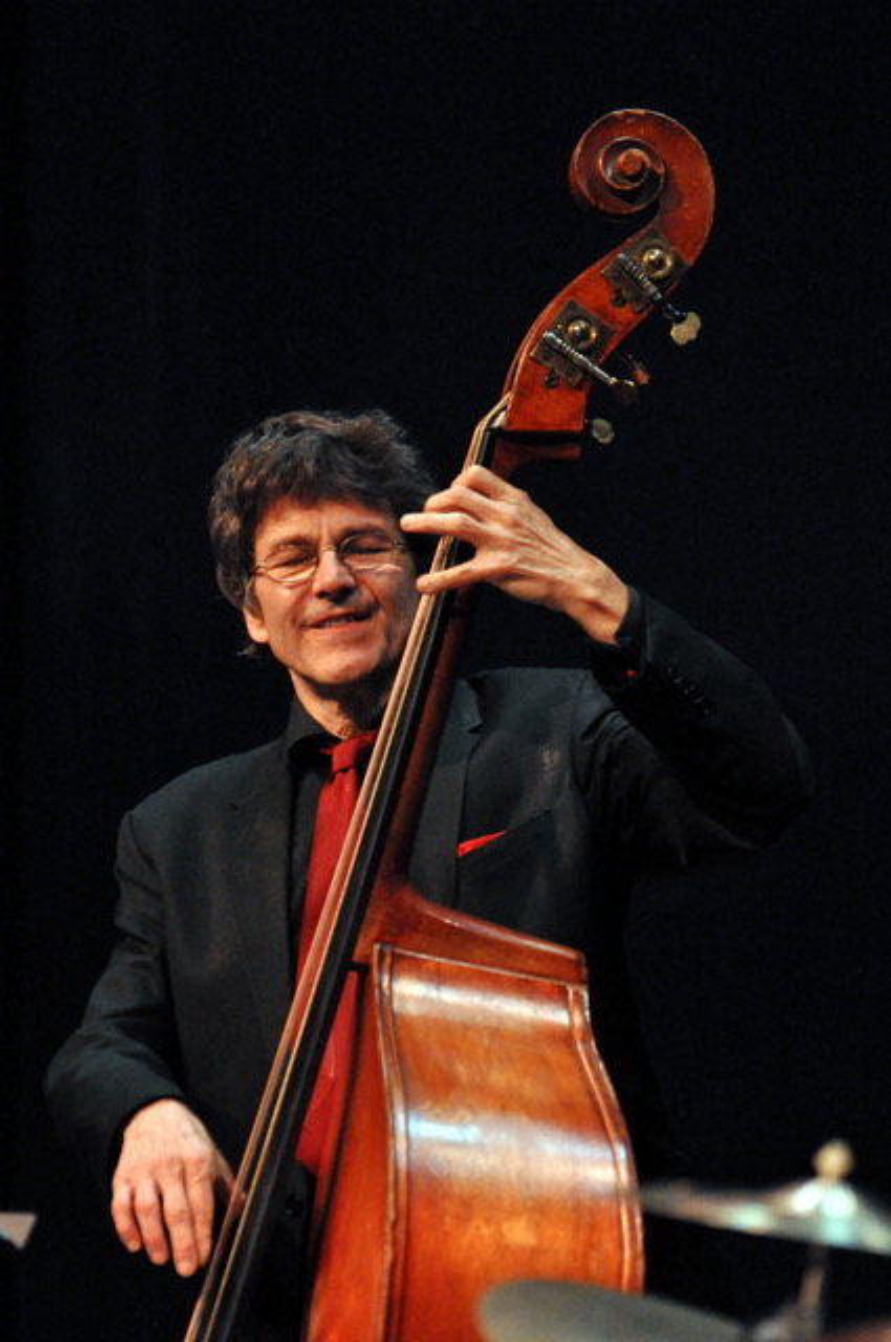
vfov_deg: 8.1
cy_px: 671
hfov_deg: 5.4
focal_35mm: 255
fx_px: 9492
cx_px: 446
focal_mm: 170
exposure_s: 1/160
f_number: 2.8
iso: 3200
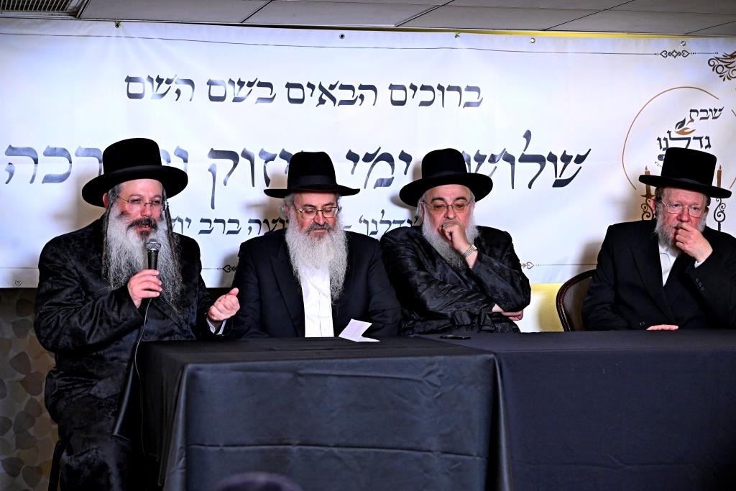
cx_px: 368
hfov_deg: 28.4
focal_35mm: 71
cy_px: 246
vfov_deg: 19.2
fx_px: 1452
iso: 3200
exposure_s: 1/160
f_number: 4
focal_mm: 71
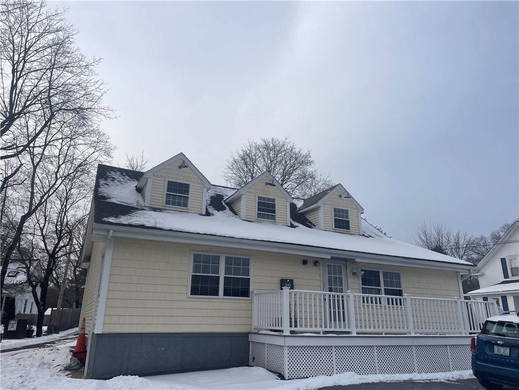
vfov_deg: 53.1
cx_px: 260
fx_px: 390
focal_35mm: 26
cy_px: 195
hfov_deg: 67.3
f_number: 1.6
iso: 32
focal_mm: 4.2
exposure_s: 1/5556
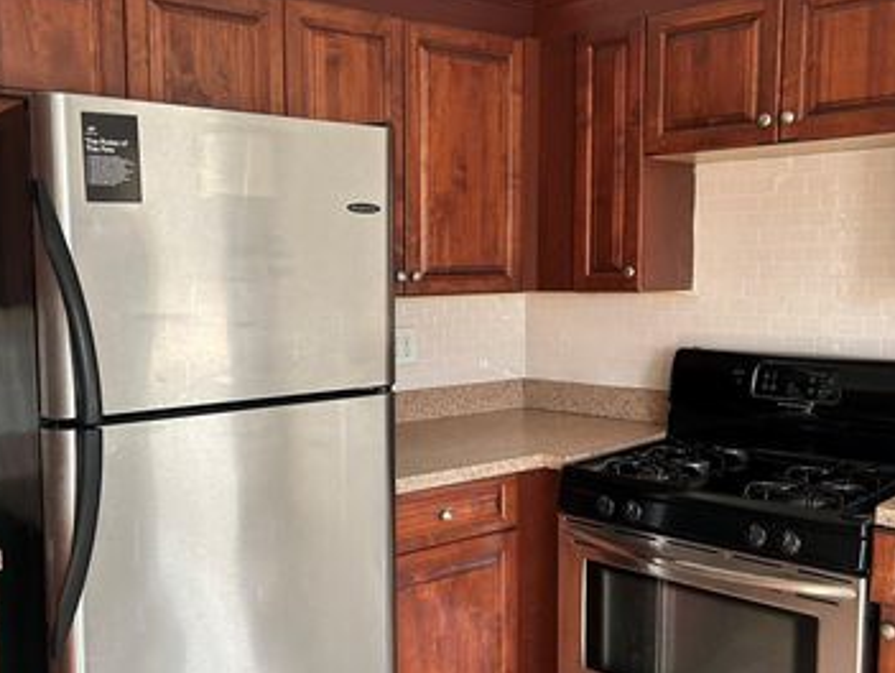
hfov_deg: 49.9
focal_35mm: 37
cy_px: 345
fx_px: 958
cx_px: 375
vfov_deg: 38.7
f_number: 1.5
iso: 125
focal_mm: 5.7
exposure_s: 1/106
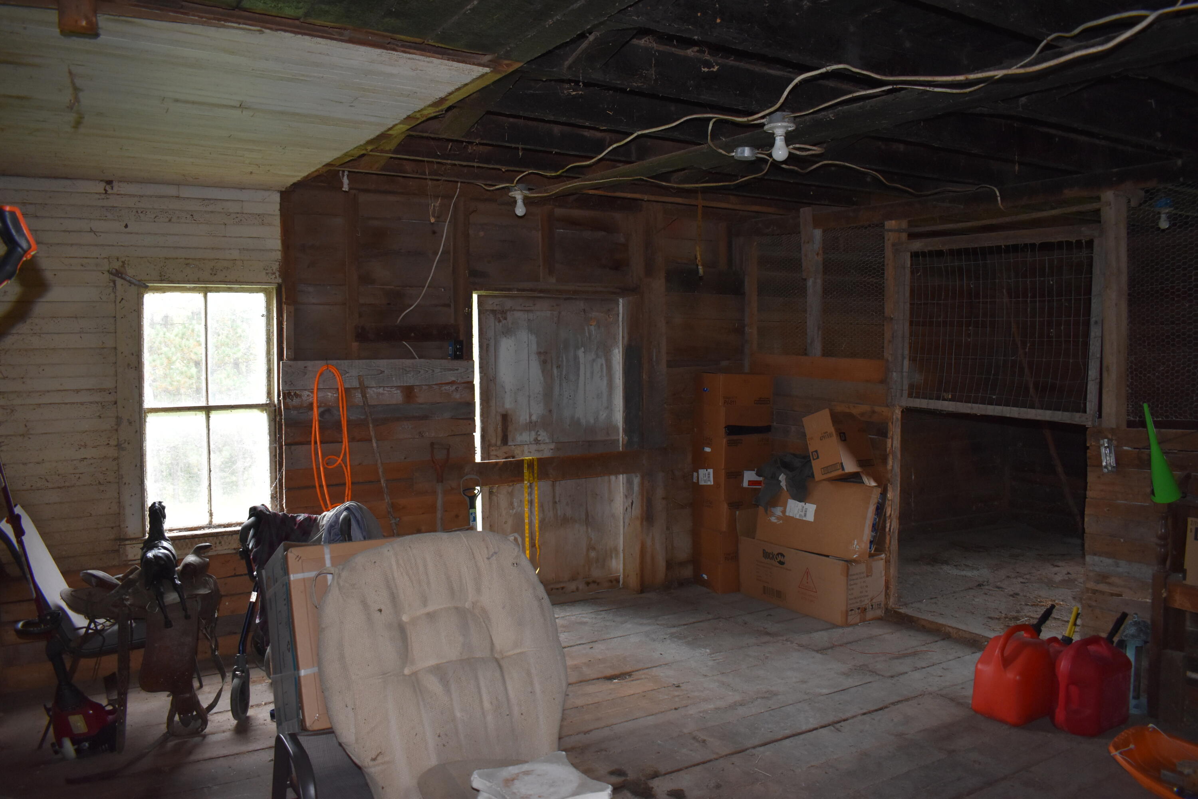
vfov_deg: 47.9
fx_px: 898
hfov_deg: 67.4
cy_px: 400
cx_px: 599
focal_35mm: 27
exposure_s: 1/125
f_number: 4
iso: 1250
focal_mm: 18
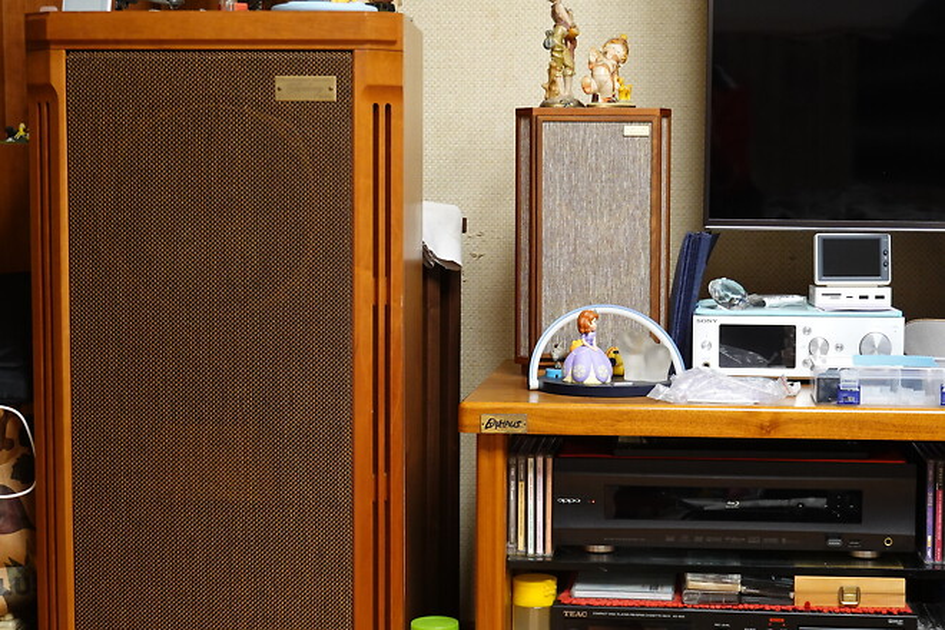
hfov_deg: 29.2
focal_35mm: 69
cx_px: 472
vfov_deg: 19.7
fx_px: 1811
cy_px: 315
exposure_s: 1/20
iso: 800
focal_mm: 25.34
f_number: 4
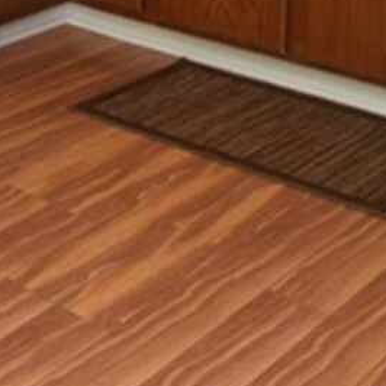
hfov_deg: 18.3
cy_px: -181
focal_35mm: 92
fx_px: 1161
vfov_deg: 17.2
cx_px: -26
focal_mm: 15
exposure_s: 1/100
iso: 800
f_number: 5
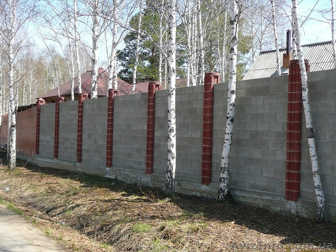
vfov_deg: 28.0
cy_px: 126
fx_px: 505
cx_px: 168
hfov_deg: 36.8
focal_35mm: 52
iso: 100
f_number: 4
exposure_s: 1/320
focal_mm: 7
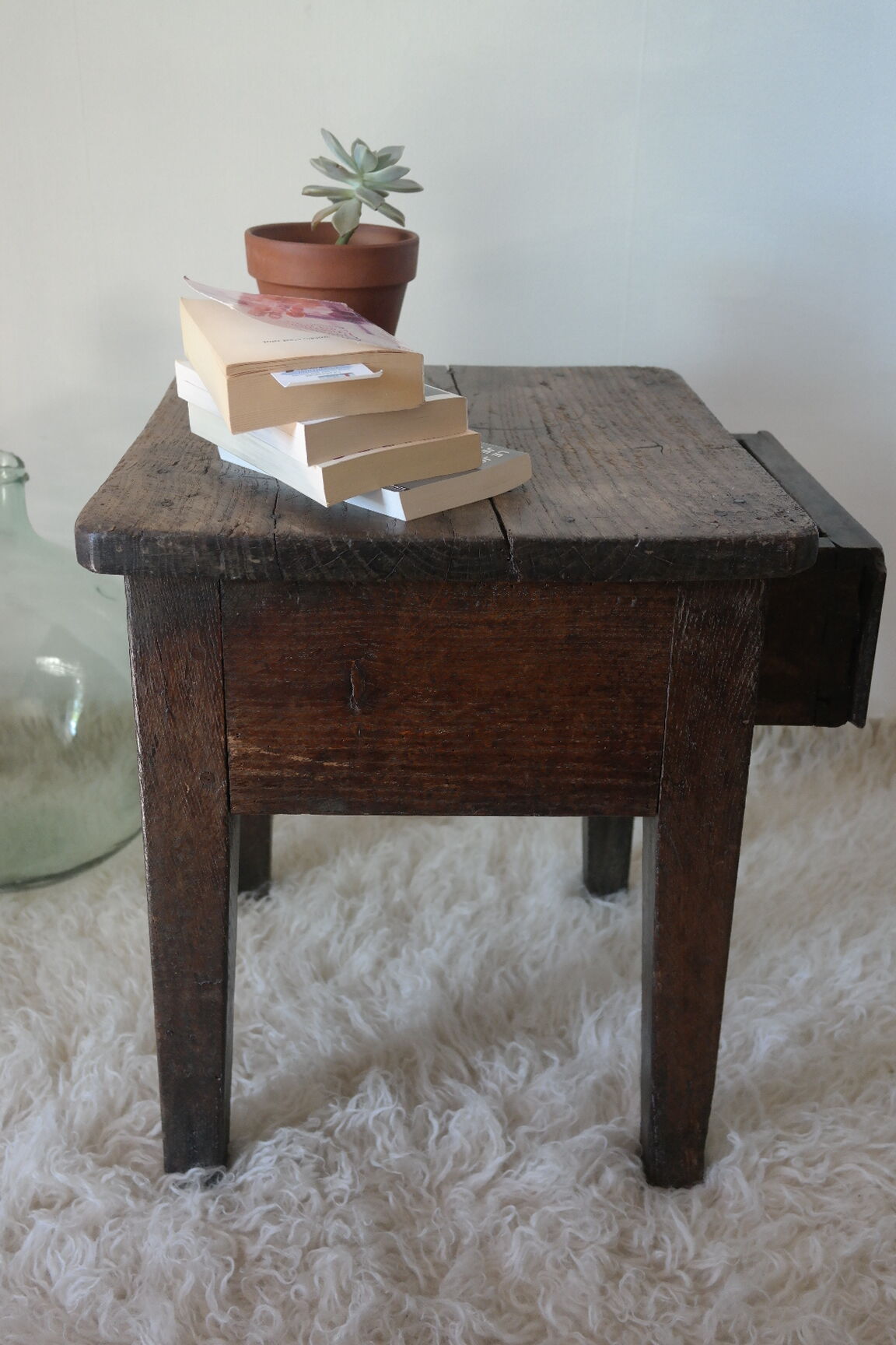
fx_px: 1344
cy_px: 672
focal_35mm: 36
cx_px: 448
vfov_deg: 53.1
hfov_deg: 36.9
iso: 800
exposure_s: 1/50
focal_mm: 24
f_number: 3.5
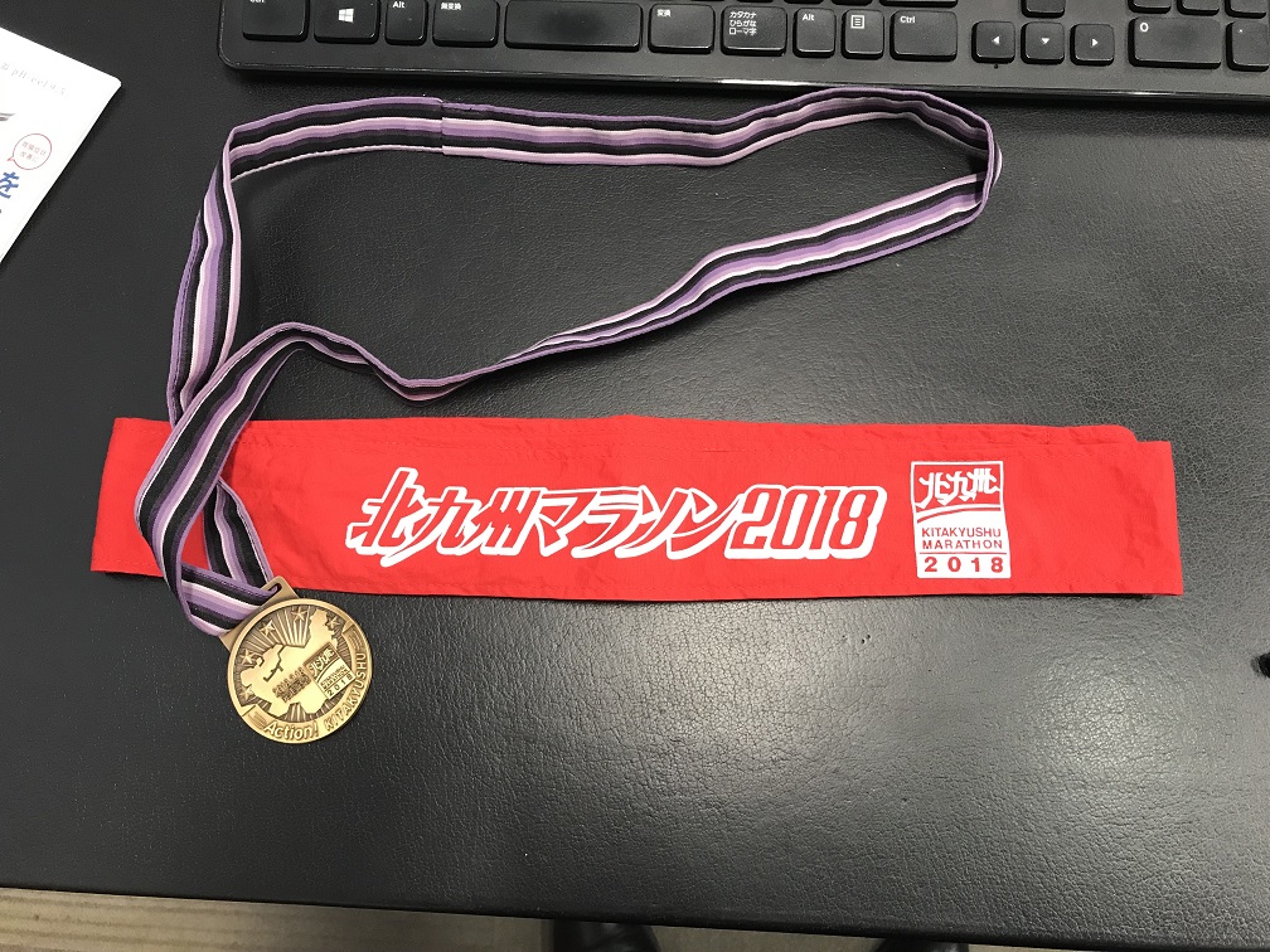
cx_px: 635
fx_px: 1027
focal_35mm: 28
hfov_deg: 63.4
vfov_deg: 49.7
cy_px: 476
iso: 40
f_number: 1.8
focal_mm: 3.99
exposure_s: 1/25
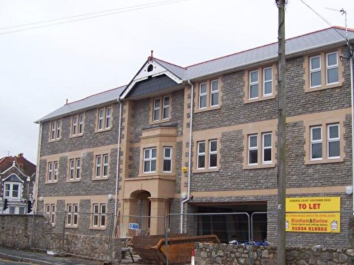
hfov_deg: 40.3
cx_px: 205
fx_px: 481
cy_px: 156
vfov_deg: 30.8
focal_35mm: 47
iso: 64
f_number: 3.2
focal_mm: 5.85
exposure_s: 1/125
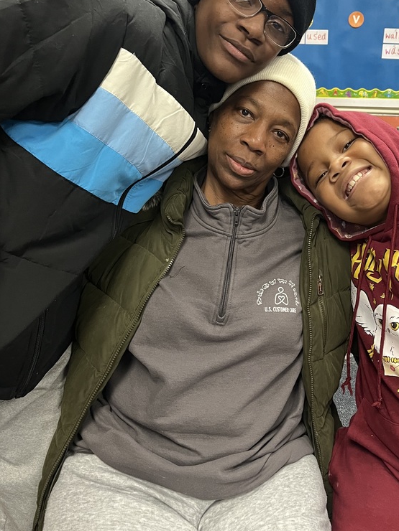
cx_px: 263
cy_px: 216
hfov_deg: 39.2
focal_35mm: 36
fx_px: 553
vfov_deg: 51.1
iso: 400
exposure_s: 1/60
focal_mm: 5.1
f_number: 1.6
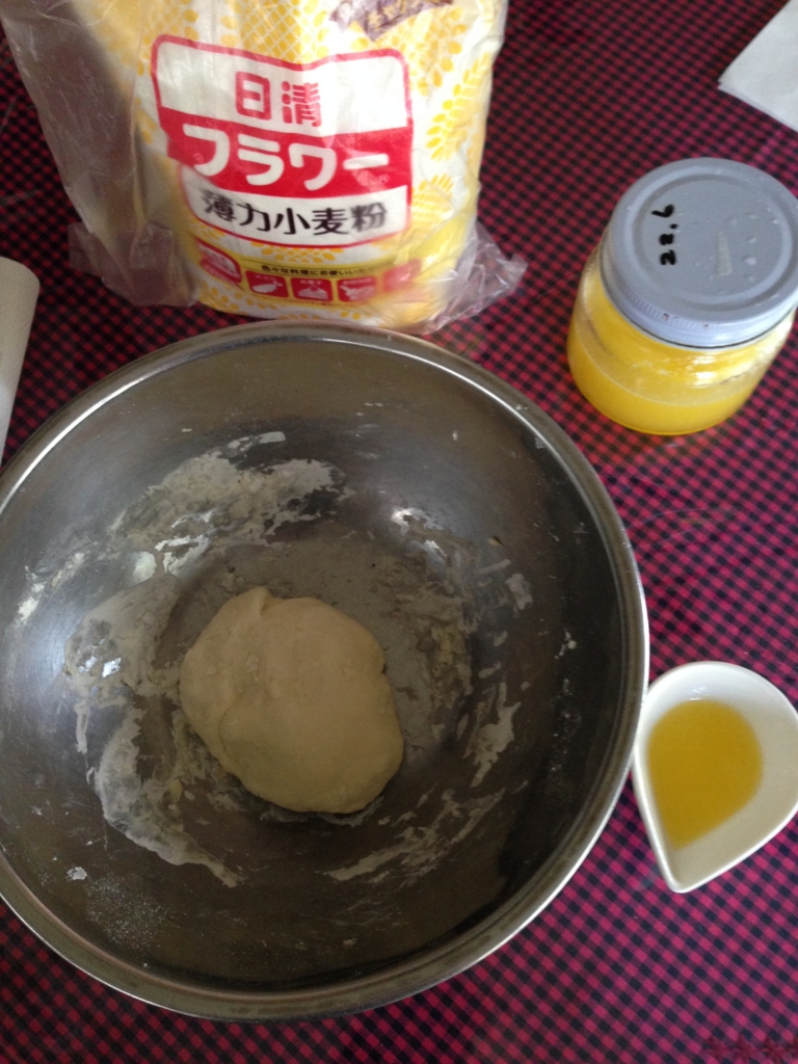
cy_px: 532
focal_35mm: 33
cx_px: 399
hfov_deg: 42.9
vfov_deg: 55.4
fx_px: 1014
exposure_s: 1/20
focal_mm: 4.12
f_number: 2.4
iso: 200
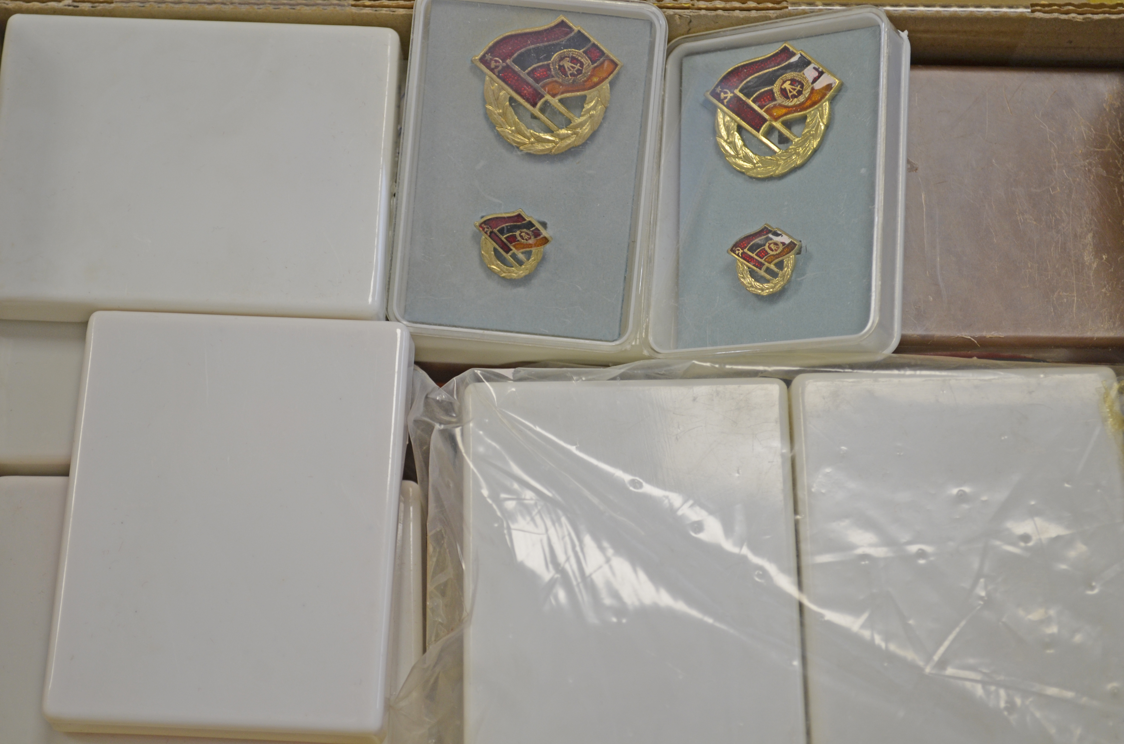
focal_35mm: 68
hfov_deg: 29.9
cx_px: 562
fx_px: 2103
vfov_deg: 20.1
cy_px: 372
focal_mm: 45
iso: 400
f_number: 5.3
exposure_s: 1/50
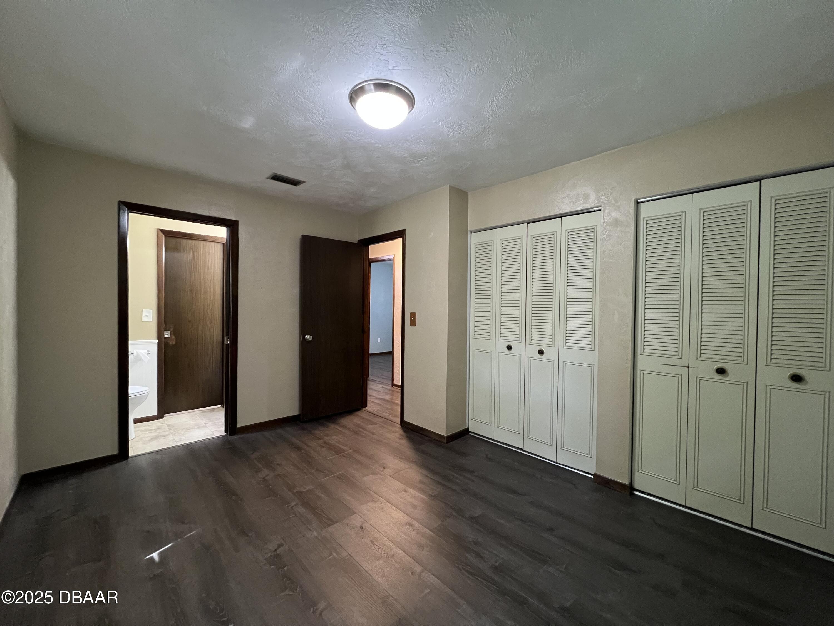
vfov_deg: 89.9
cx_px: 417
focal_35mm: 13
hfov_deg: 106.2
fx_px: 313
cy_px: 313
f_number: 1.8
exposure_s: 1/60
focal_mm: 1.57
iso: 800
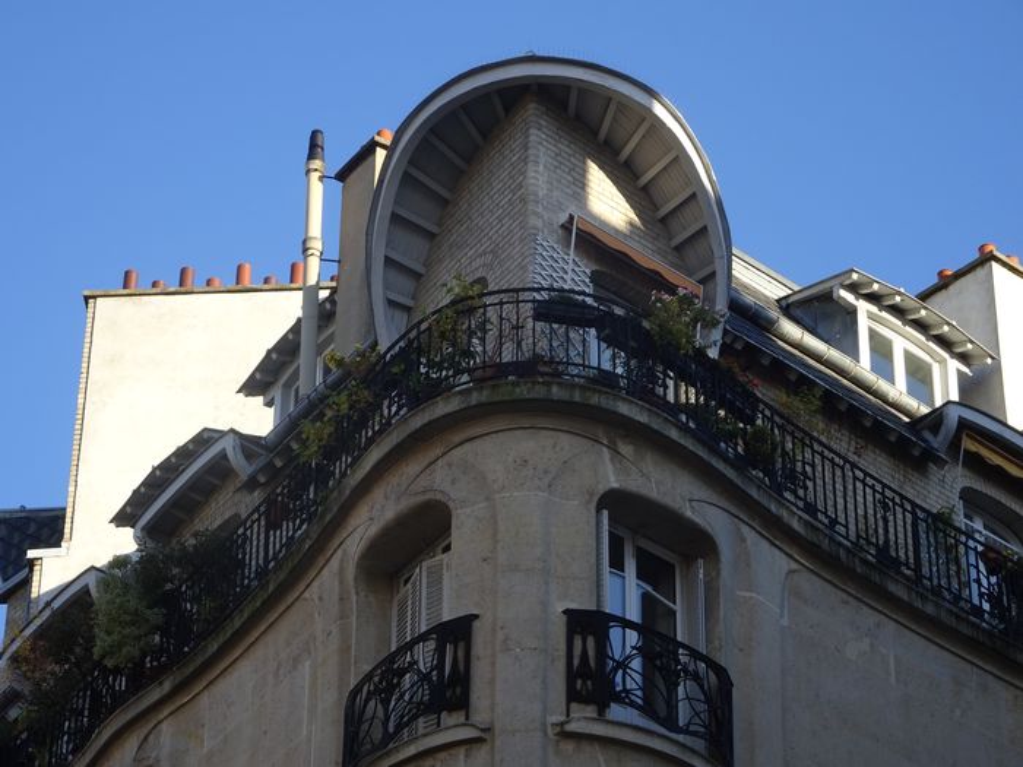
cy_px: 384
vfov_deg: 12.9
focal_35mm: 115
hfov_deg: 17.1
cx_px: 512
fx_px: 3399
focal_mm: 19.68
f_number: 5.6
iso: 80
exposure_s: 1/160
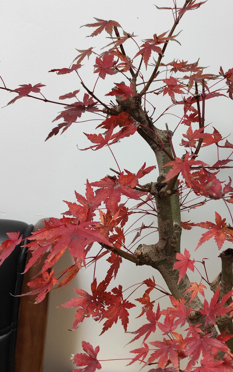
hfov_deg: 27.3
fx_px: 467
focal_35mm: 46
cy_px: 211
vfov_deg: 43.4
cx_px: 197
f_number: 1.65
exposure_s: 1/50
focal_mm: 6.19
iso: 500
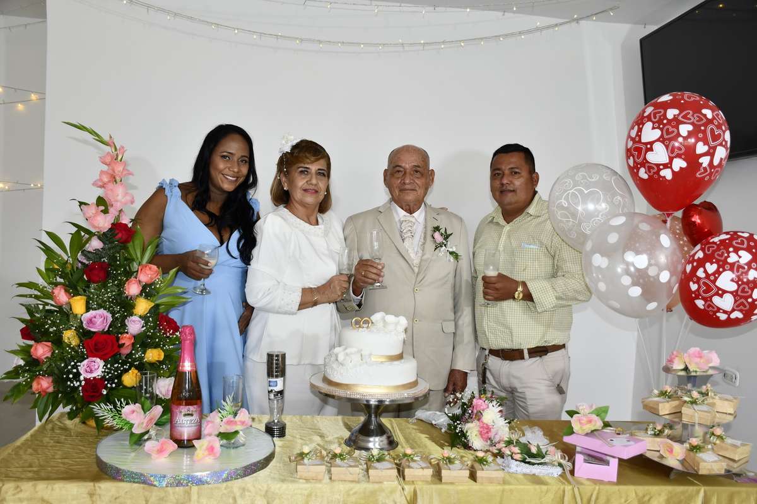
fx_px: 715
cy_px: 252
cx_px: 378
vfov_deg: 38.9
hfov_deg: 55.8
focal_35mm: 34
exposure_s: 1/100
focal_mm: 23
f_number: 3.8
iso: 400
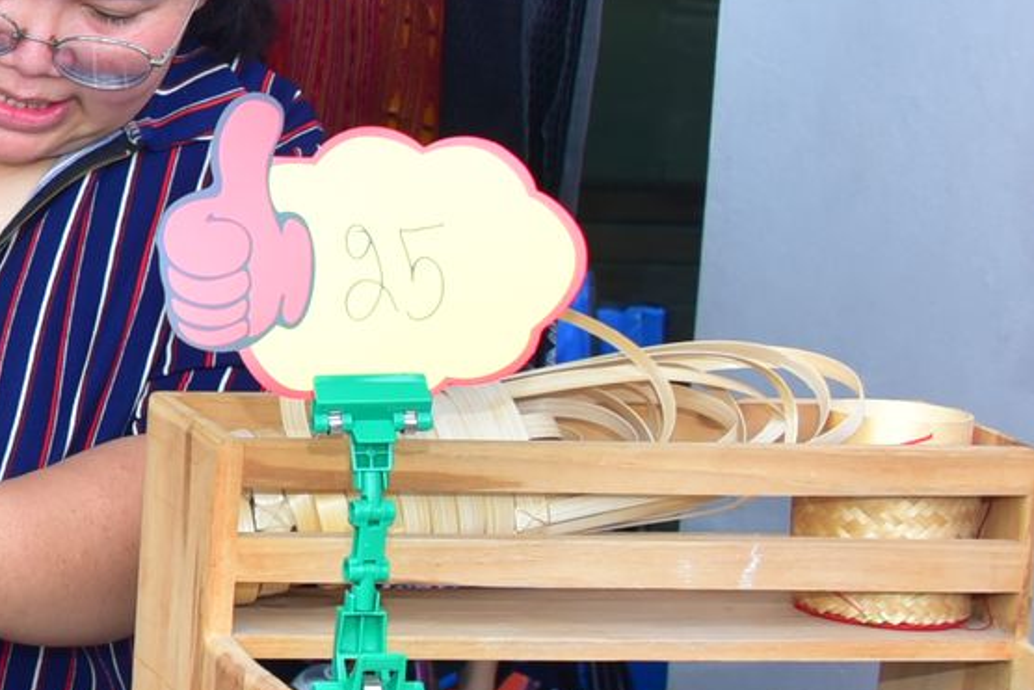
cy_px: 157
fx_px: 3620
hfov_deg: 14.7
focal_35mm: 126
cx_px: -688
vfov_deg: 10.9
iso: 400
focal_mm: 28
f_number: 6.3
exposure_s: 1/80
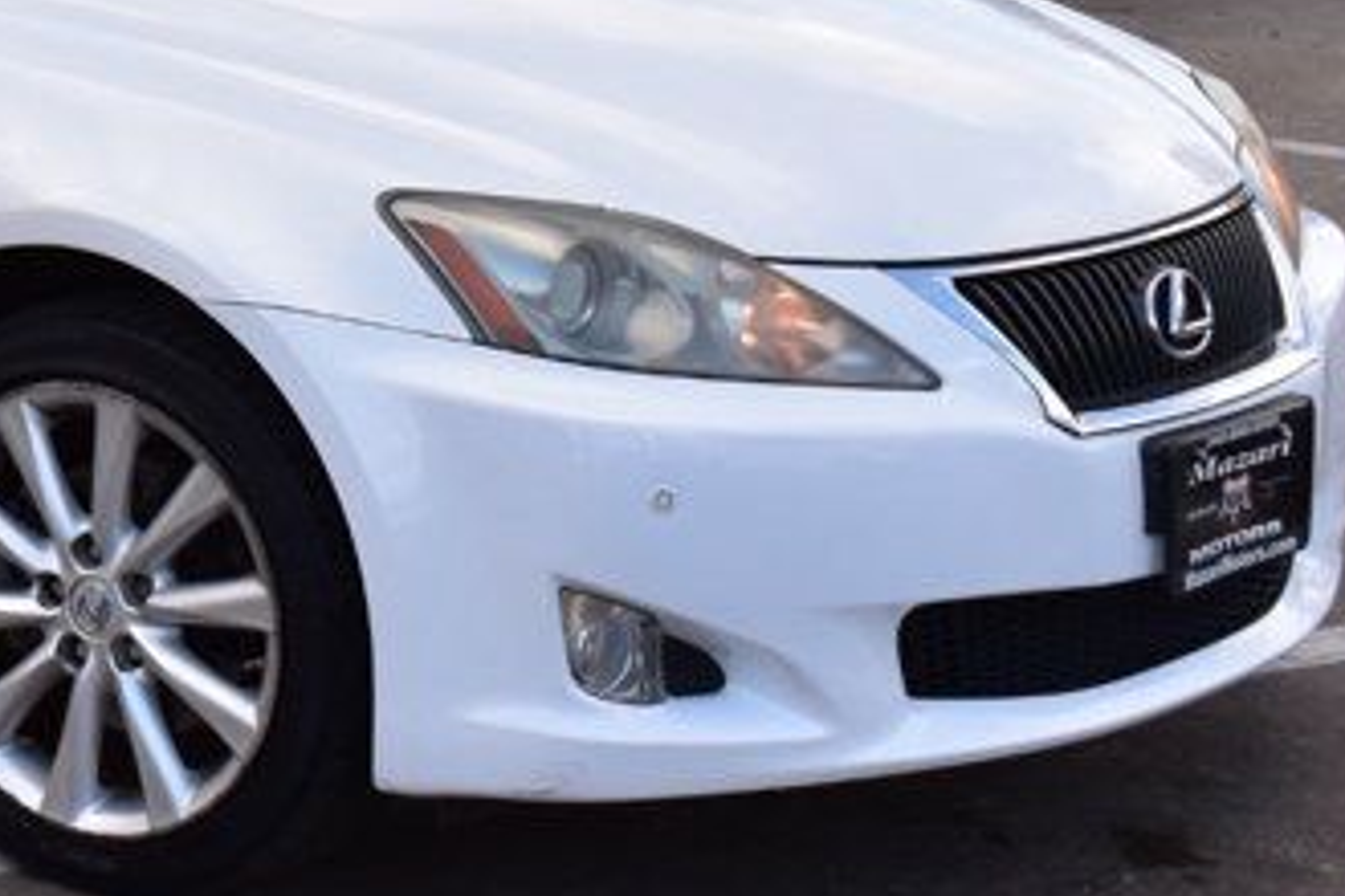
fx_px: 4690
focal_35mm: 126
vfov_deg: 10.6
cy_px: -354
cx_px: -611
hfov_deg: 15.2
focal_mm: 27
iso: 400
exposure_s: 1/125
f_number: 9
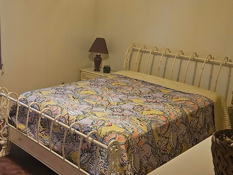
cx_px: 63
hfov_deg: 41.9
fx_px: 296
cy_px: 94
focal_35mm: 44
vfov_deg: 32.9
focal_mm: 6.3
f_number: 1.7
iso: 500
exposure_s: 1/120
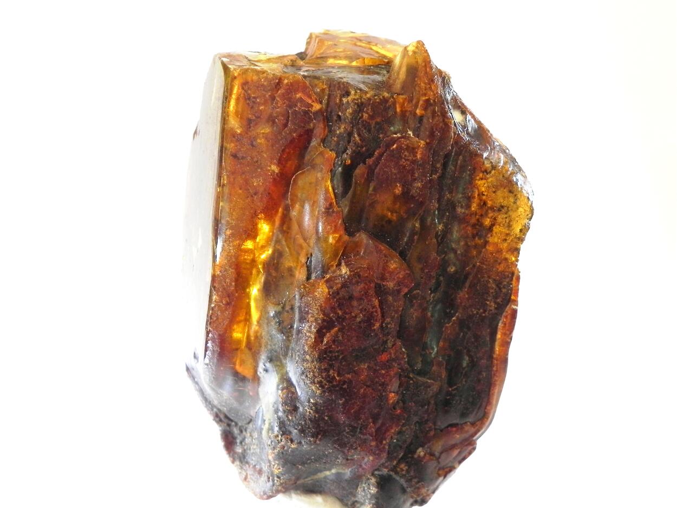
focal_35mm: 37
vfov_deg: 38.7
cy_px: 254
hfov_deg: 50.1
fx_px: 724
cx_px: 338
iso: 160
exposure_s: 1/52.6
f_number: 3.2
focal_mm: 6.6
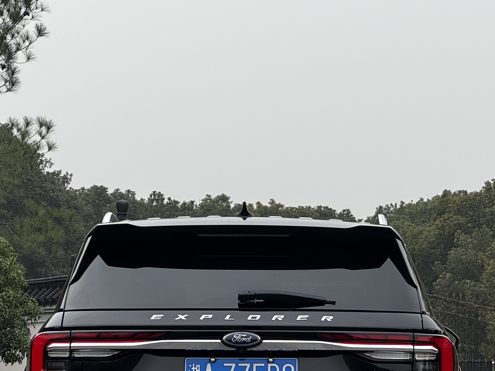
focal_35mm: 143
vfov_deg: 10.3
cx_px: 242
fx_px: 2045
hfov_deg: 13.8
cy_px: 303
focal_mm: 9
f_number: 2.8
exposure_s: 1/100
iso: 25
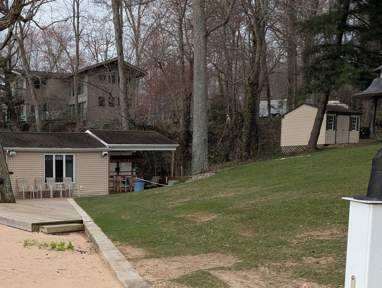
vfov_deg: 31.5
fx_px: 497
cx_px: 29
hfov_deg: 38.7
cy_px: 224
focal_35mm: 45
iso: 47
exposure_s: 1/1618
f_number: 1.85
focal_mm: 6.81
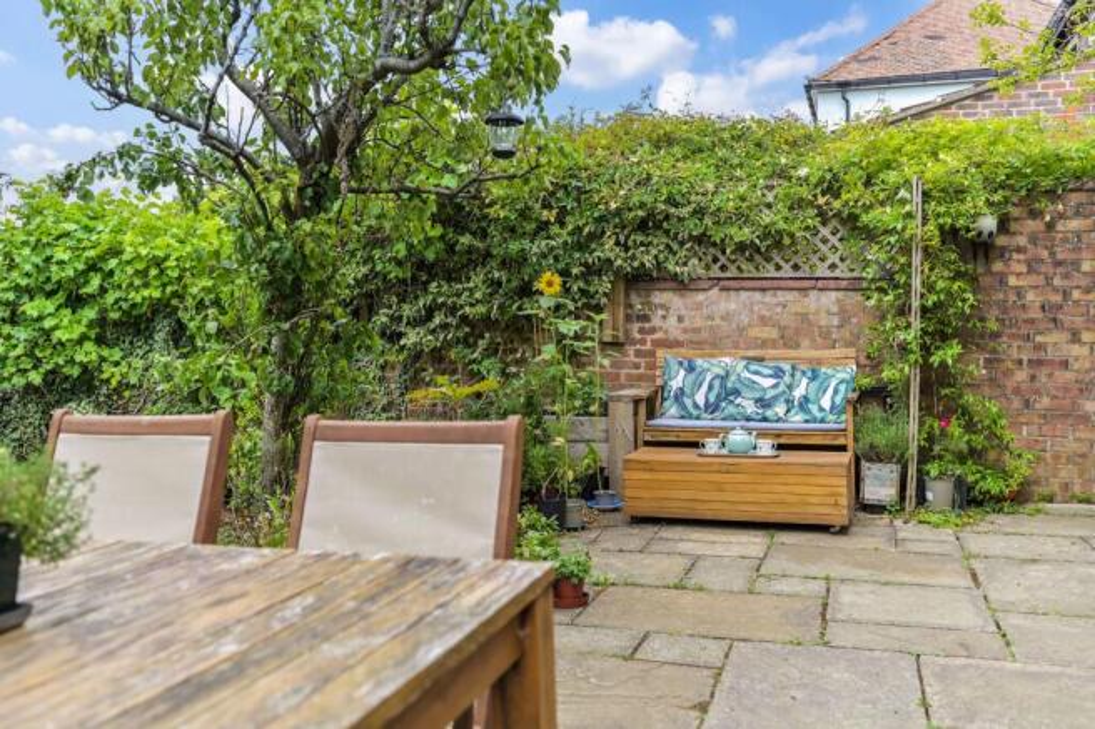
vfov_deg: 43.6
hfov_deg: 61.9
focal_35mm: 30
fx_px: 912
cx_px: 548
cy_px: 364
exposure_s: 1/1250
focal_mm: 30
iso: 400
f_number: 4
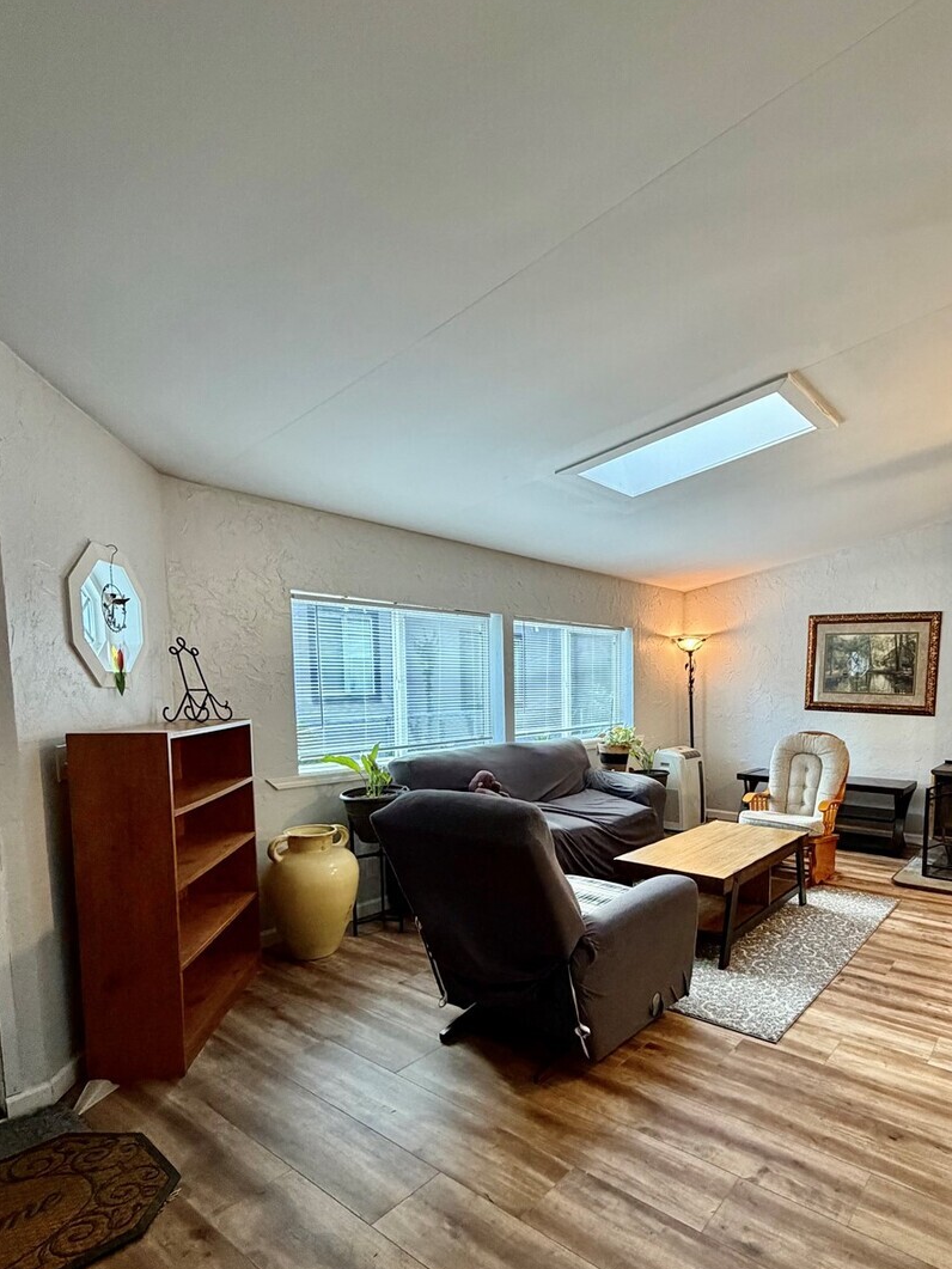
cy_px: 750
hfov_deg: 67.1
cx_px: 622
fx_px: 697
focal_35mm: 19
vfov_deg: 83.8
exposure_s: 1/60
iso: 400
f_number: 2.2
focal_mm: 2.22
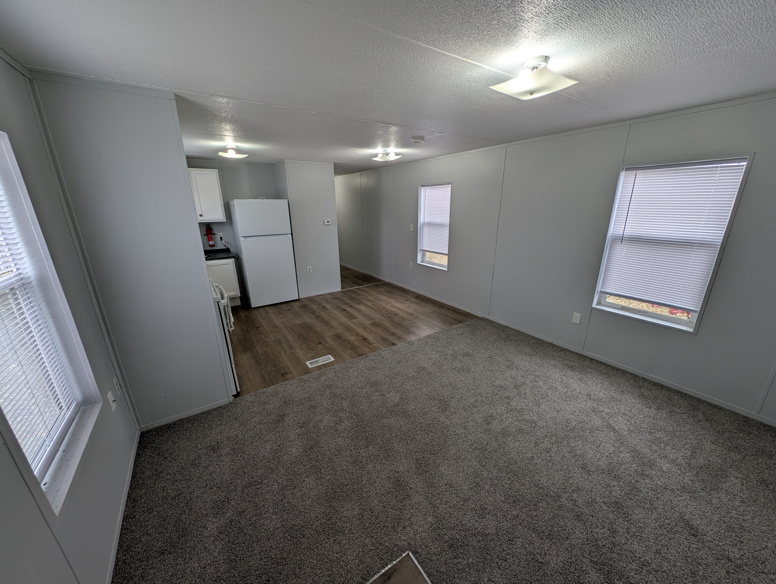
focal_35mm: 12
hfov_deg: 110.5
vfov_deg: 94.6
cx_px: 388
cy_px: 292
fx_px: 269
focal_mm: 2.23
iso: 39
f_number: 1.95
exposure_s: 1/120
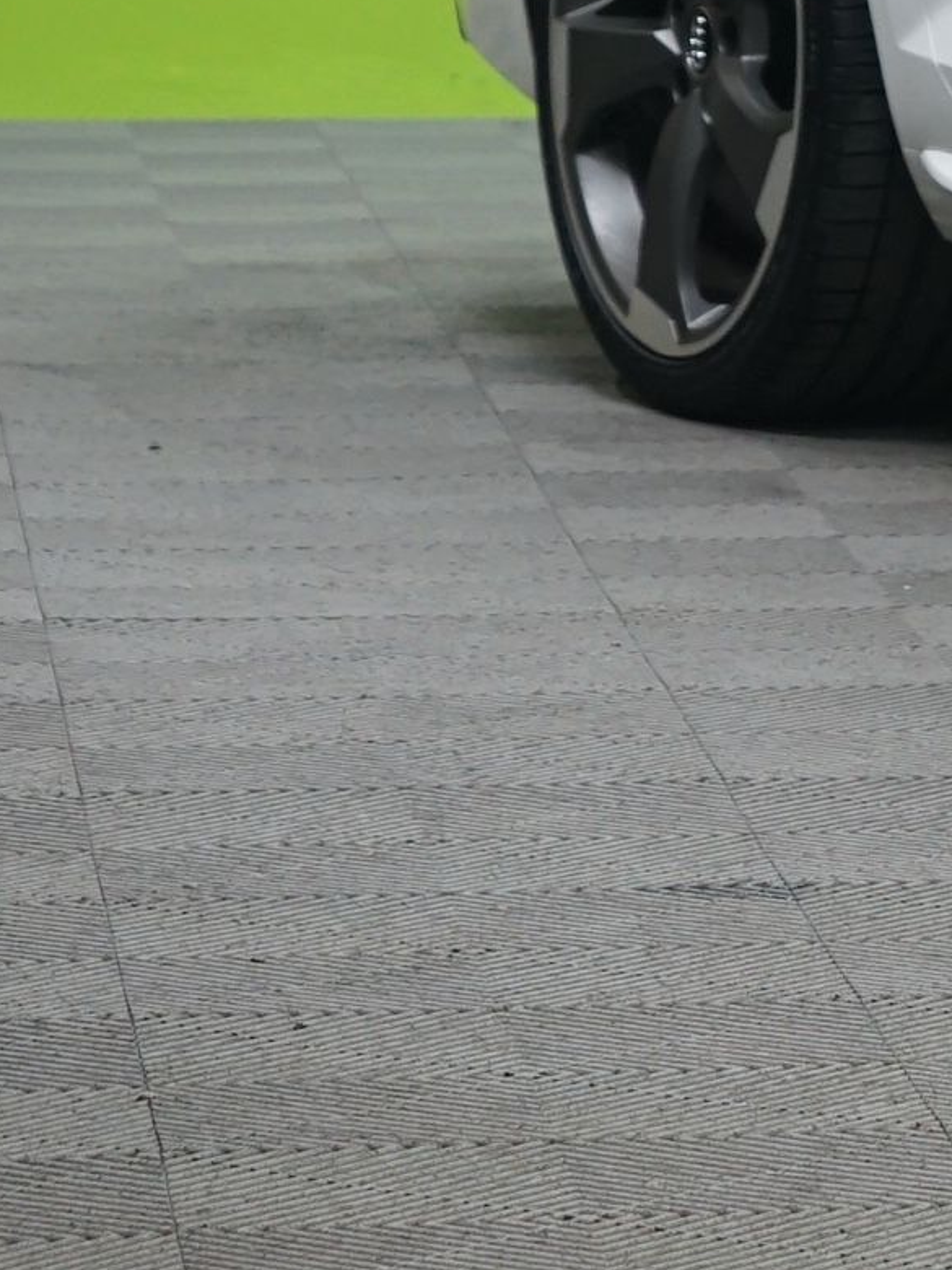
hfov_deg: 5.3
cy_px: -572
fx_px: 9607
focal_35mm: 262
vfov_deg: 7.4
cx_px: 2854
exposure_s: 1/25
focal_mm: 54
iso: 800
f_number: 5.6
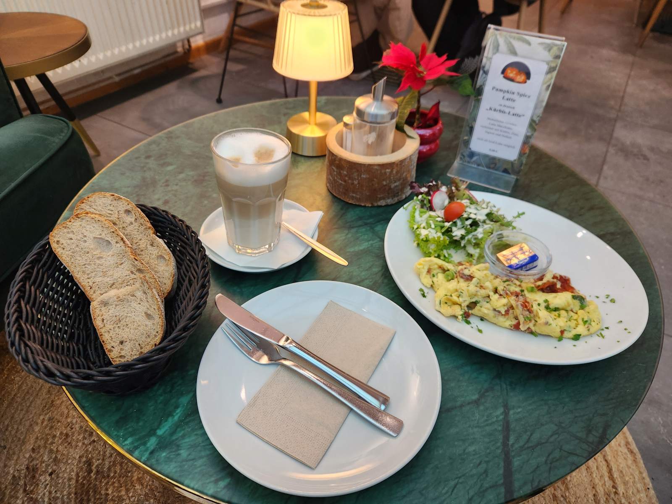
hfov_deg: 73.9
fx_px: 446
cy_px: 252
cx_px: 336
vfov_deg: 58.9
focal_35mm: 23
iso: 320
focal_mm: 5.4
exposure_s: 1/100
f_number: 1.8
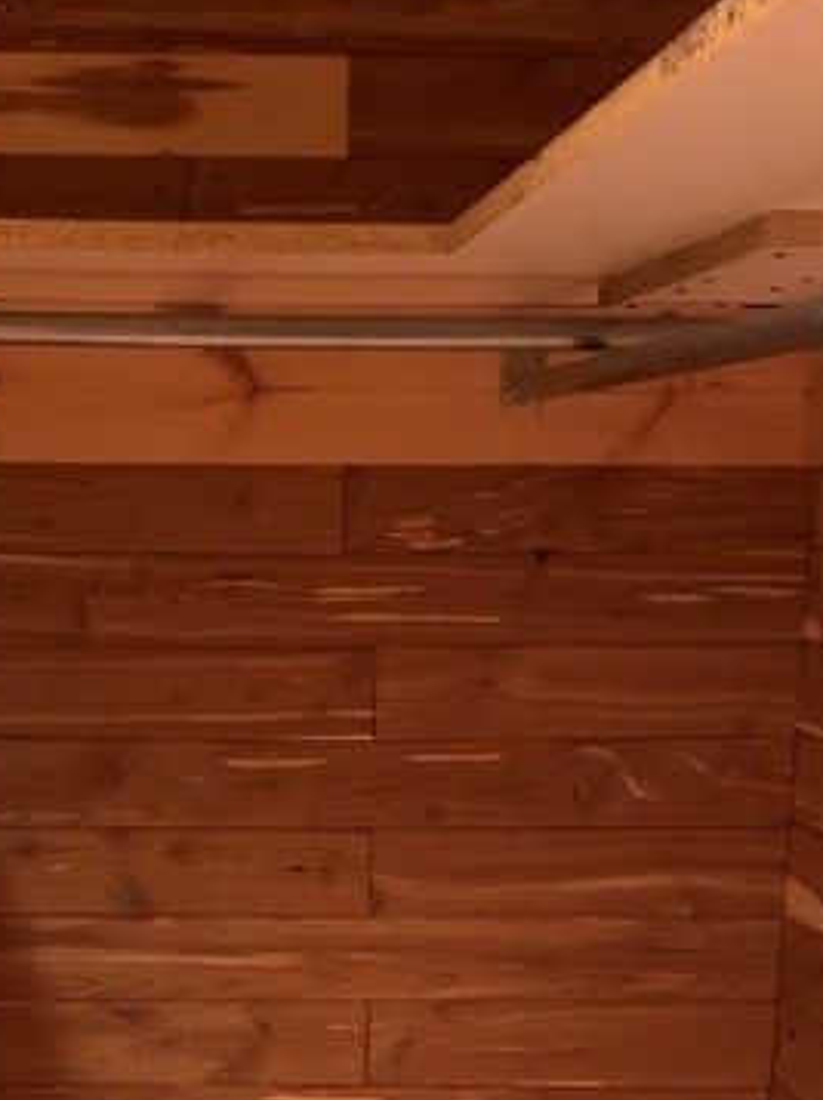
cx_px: 154
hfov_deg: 25.6
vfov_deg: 33.4
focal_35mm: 56
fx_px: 1778
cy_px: 875
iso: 640
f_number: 1.8
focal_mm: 4.25
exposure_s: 1/24
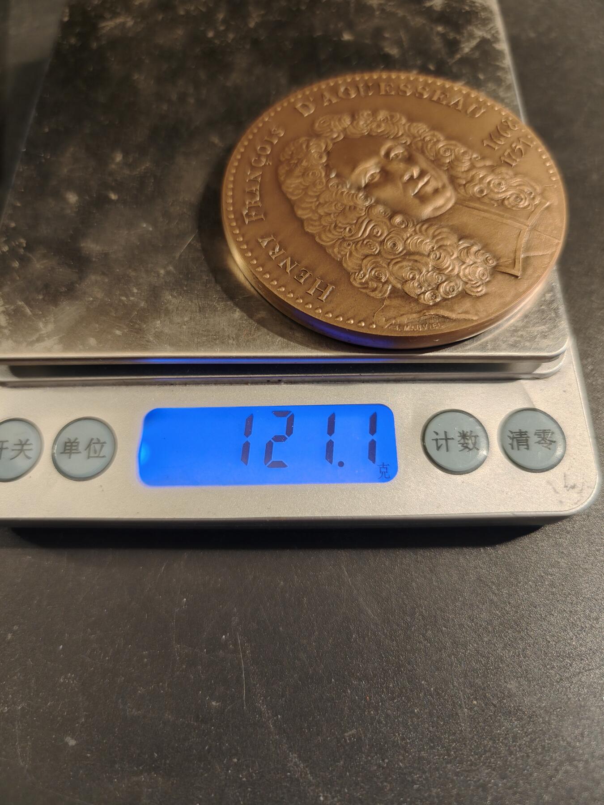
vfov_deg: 73.9
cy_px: 402
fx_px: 535
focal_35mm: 23
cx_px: 302
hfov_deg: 58.9
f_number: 1.6
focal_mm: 6.06
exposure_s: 1/100
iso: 320
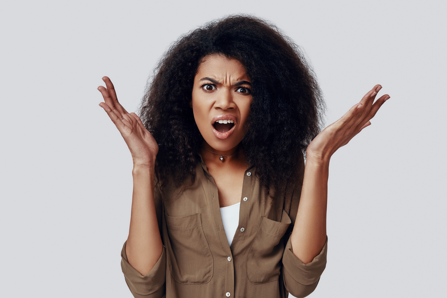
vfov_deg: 23.4
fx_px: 720
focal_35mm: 58
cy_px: 149
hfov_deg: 34.5
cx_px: 224
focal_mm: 58
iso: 200
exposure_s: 1/125
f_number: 5.6
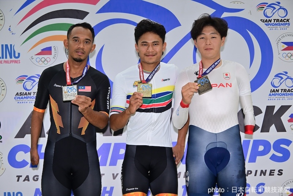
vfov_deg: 13.0
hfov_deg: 19.5
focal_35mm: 105
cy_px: 98
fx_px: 854
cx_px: 146
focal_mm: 105
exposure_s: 1/160
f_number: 8
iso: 1250
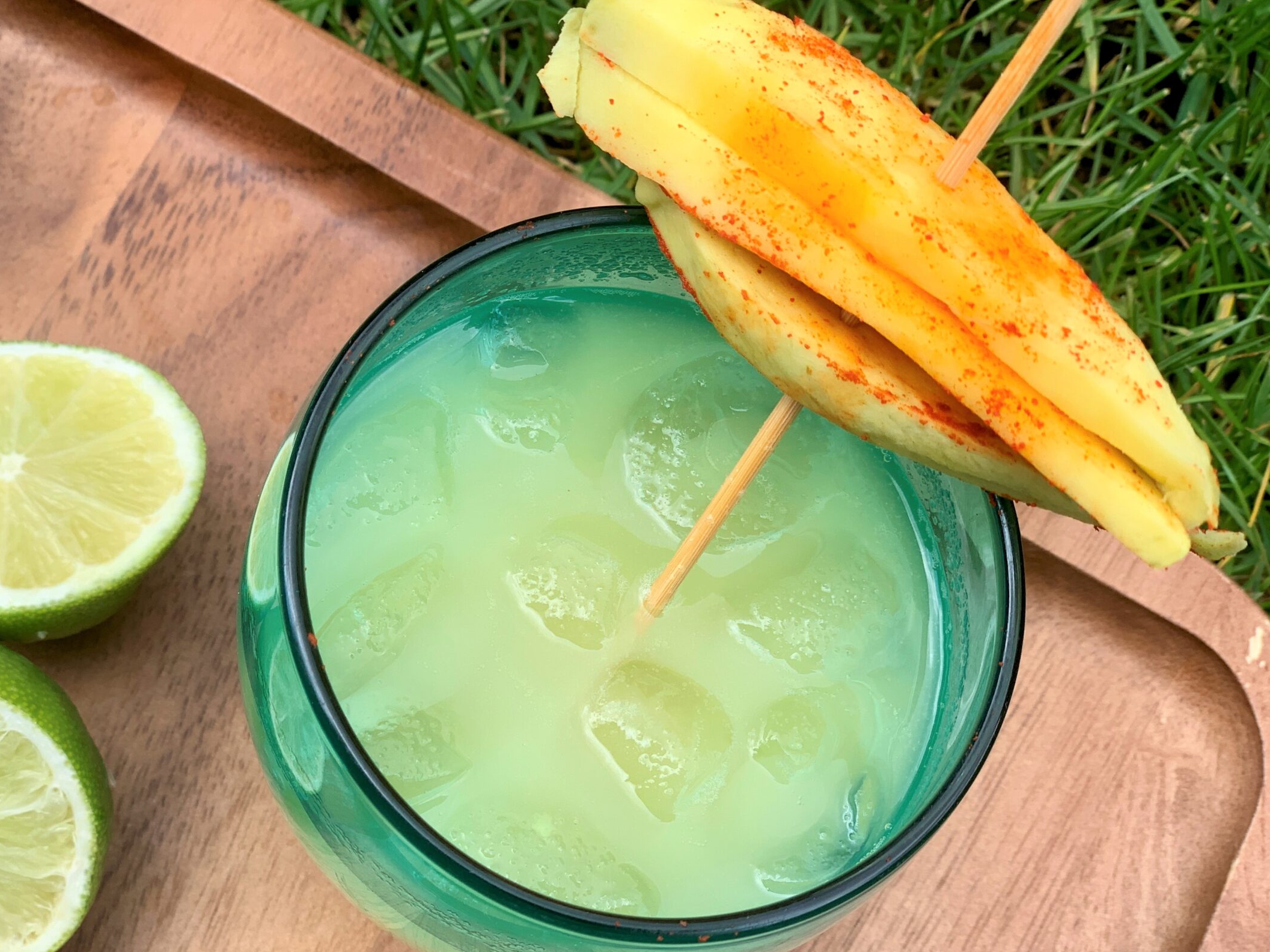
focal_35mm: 63
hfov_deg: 30.7
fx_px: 2311
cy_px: 571
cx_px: 527
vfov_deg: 23.3
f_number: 2.4
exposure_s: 1/232
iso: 16
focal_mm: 6
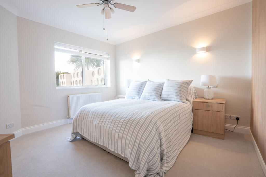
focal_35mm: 16
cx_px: 133
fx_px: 118
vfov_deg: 73.8
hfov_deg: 96.7
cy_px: 88
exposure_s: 1/40
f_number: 11
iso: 640
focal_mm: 16
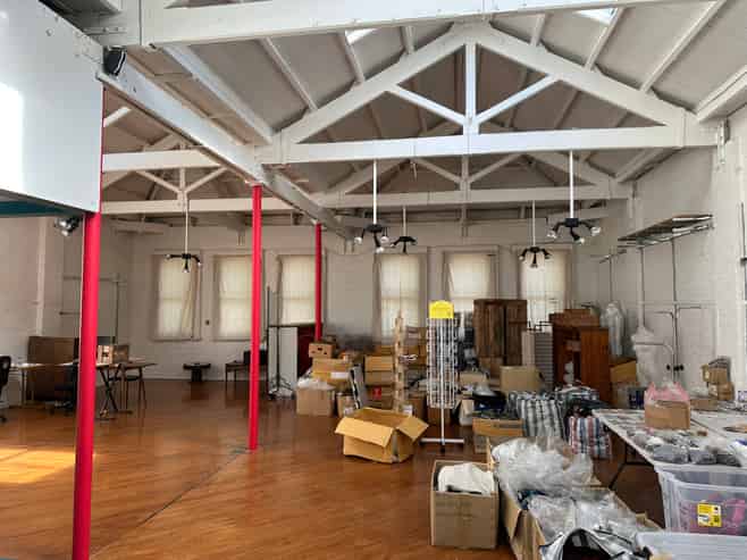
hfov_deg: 71.6
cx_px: 374
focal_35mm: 24
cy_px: 280
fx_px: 518
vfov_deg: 56.8
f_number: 1.78
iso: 80
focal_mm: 6.86
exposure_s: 1/279
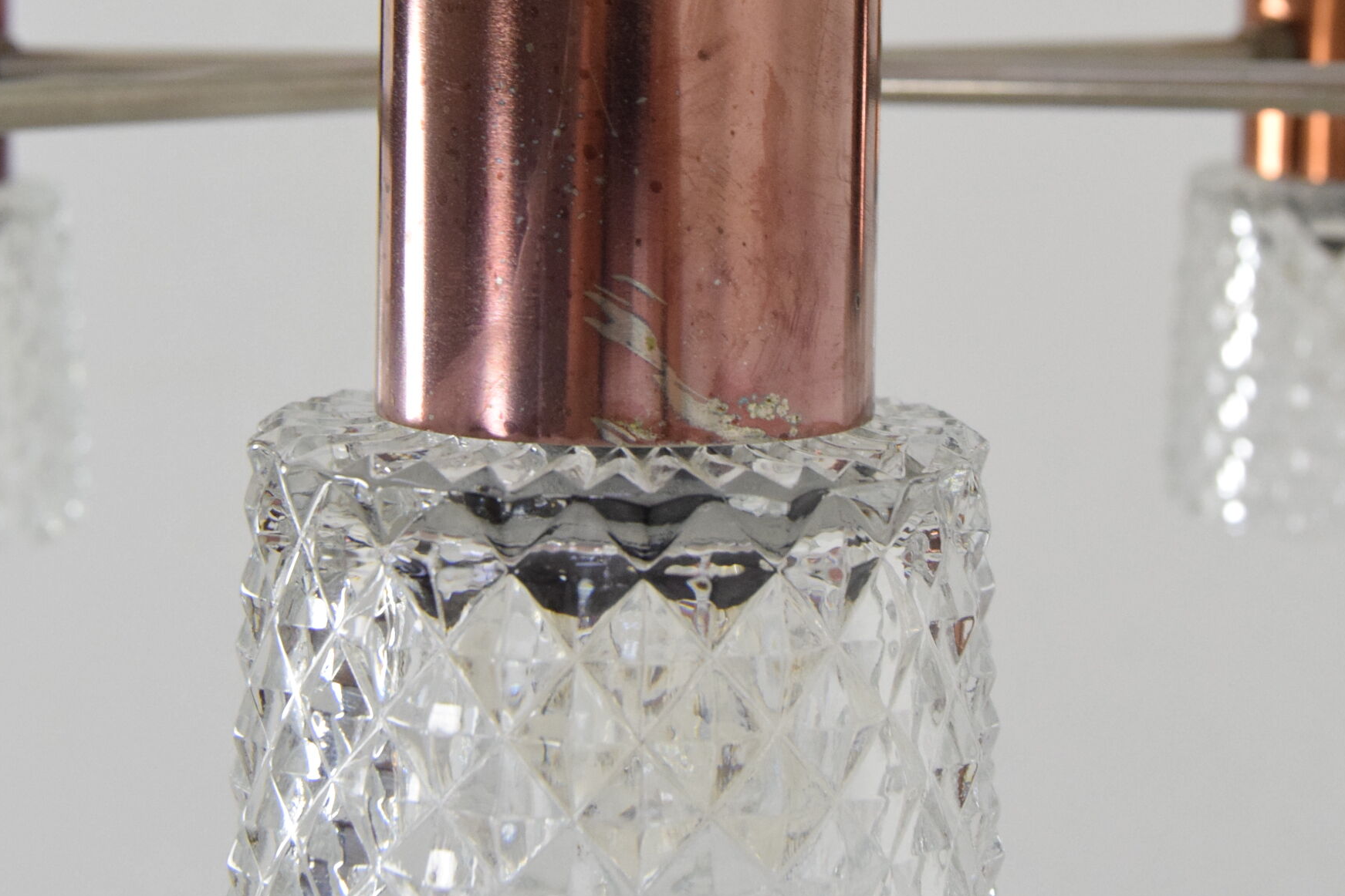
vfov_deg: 20.1
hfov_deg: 30.1
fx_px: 2503
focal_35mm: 67
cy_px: 178
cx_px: 702
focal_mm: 26
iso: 1600
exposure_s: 1/125
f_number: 7.1
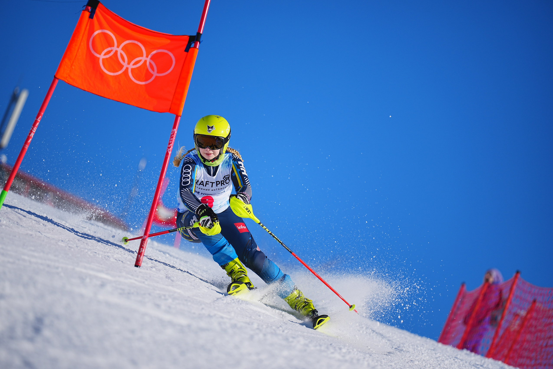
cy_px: 184
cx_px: 278
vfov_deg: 6.8
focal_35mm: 201
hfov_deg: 10.2
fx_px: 3087
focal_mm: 200
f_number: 2.8
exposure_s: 1/4000
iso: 100
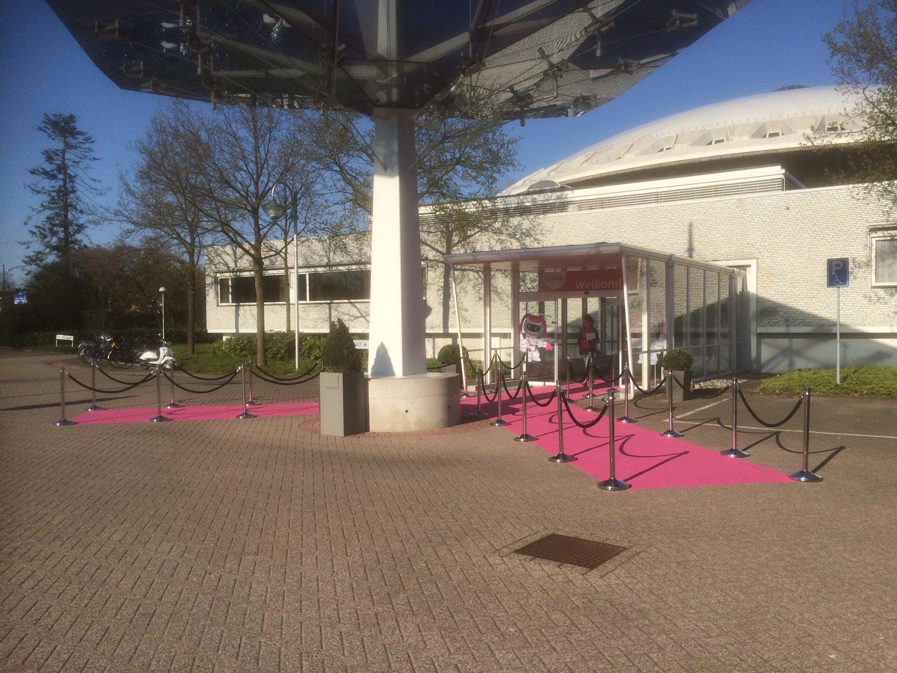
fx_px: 751
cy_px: 336
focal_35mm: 29
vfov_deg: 48.2
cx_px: 448
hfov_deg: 61.7
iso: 32
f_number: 2.2
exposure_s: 1/2564
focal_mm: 4.15
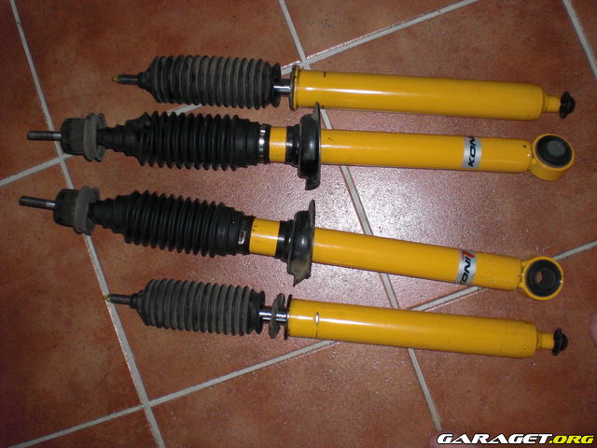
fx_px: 655
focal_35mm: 38
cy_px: 224
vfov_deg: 37.7
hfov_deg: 49.0
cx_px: 298
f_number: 3.1
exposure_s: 1/60
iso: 200
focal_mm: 6.3
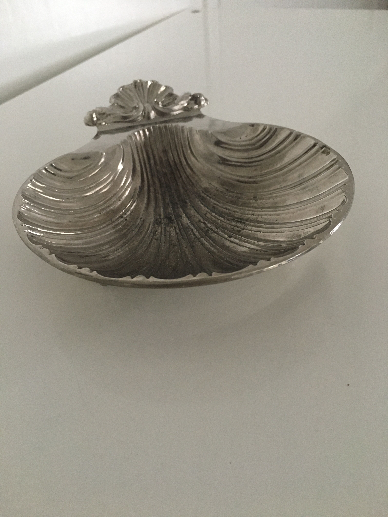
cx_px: 194
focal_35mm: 29
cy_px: 258
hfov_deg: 48.2
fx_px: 433
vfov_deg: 61.7
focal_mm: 4.15
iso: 200
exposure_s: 1/25
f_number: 2.2
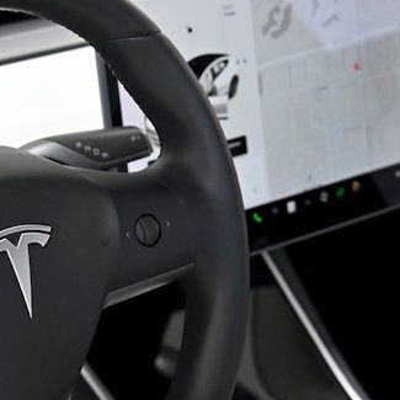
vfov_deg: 13.0
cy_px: 292
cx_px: 30
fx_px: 1752
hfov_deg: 12.9
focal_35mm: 134
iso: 2000
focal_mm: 50
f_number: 5
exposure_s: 1/320
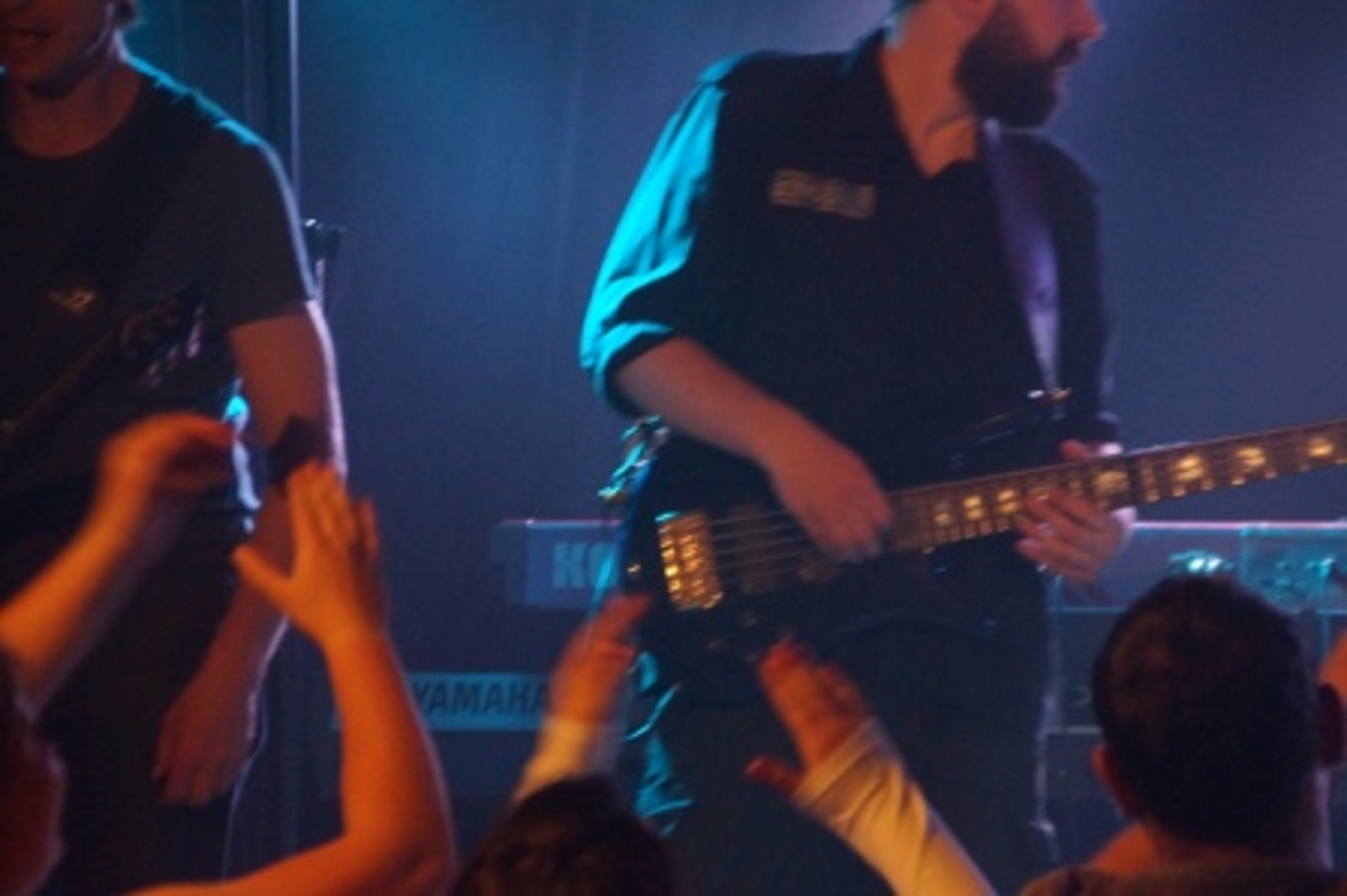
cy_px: 448
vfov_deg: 5.1
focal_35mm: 270
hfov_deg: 7.6
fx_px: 10095
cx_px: 674
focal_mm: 180
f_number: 6.3
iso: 3200
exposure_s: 1/60
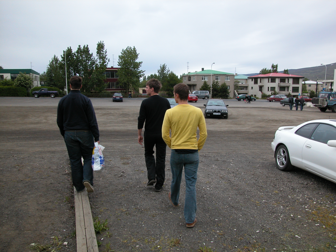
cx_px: 168
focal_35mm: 28
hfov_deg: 63.4
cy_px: 126
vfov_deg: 49.7
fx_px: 272
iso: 100
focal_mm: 7.1
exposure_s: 1/243
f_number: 5.6
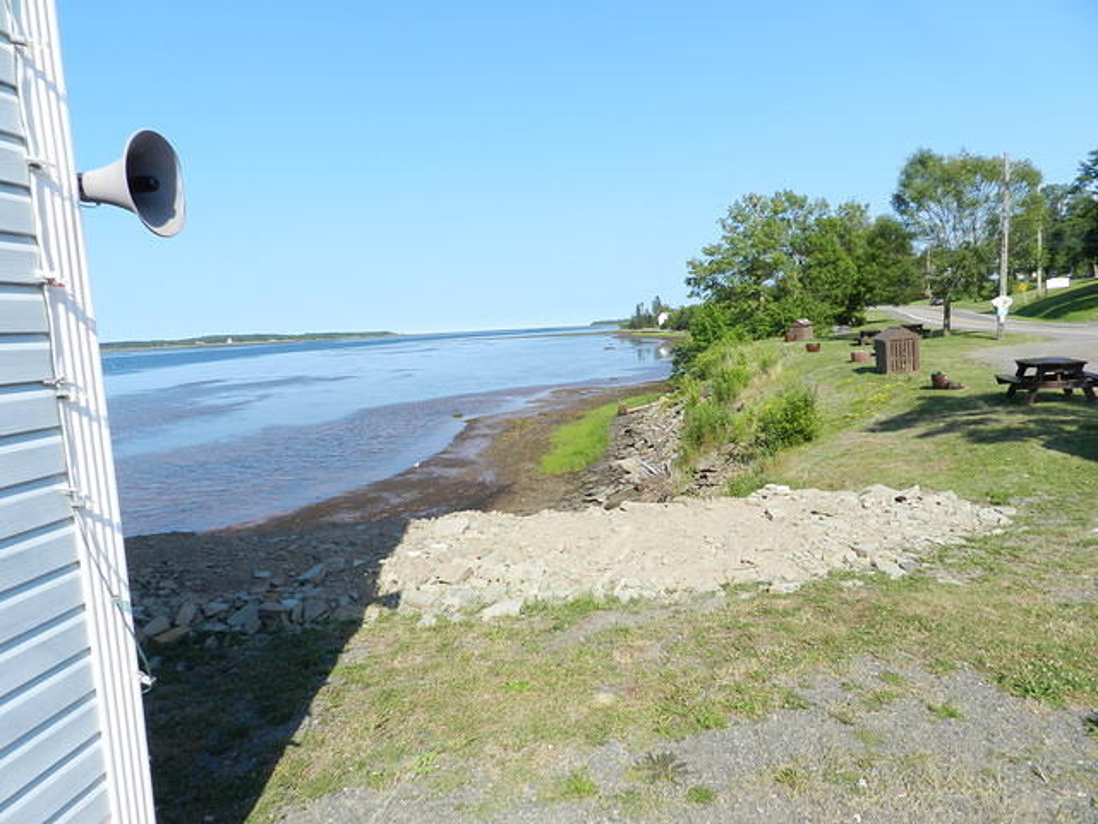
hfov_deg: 73.9
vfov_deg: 58.9
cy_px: 412
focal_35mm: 23
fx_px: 730
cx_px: 549
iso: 160
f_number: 4
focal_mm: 4
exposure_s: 1/800
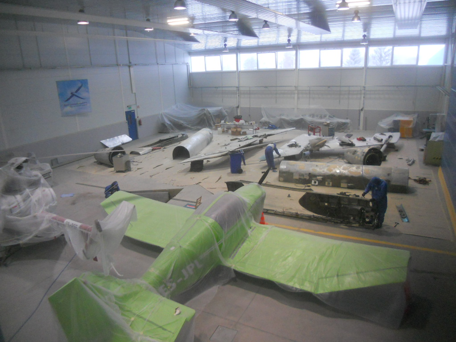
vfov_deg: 51.4
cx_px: 228
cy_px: 171
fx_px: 356
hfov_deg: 65.3
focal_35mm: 27
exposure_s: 1/60
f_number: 3.2
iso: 400
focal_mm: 4.9
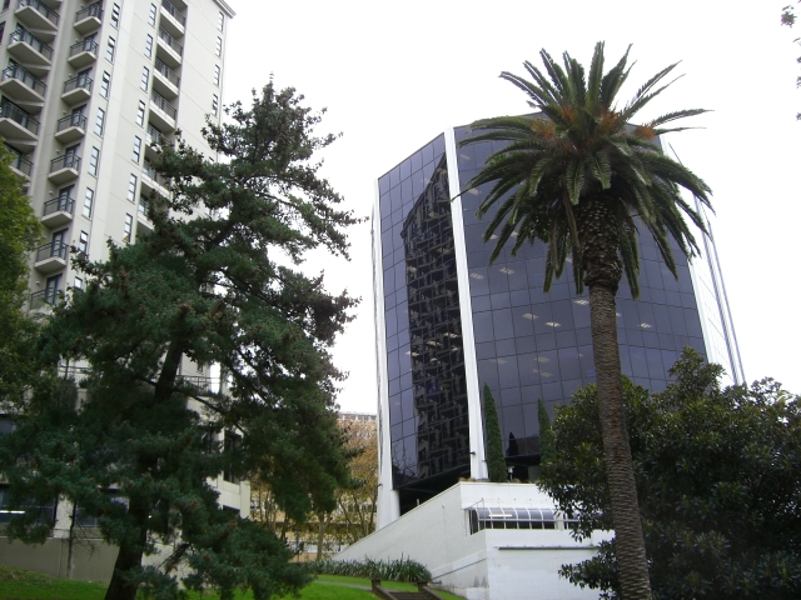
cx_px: 400
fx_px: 879
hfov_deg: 49.0
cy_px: 300
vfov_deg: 37.7
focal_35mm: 38
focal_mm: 6.2
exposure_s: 1/100
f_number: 4.3
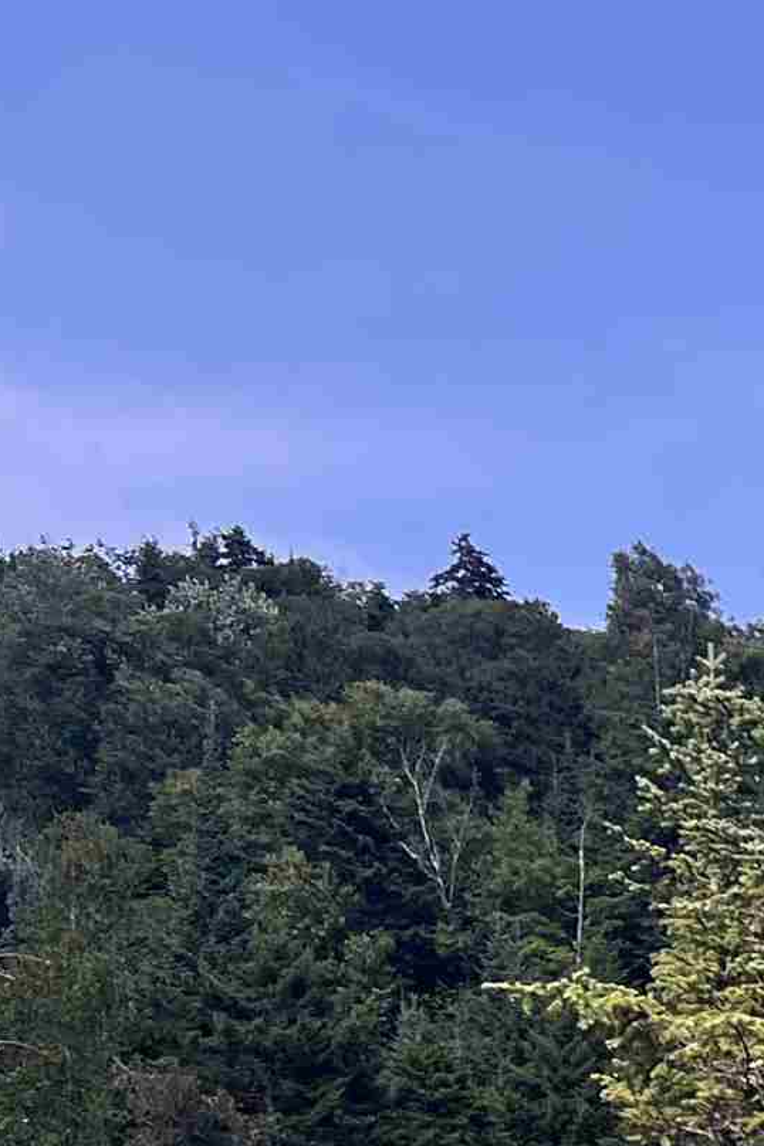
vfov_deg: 18.4
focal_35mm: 103
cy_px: 1521
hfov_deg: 10.9
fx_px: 3279
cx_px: 1947
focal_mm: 5.7
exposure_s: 1/2762
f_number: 1.5
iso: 50
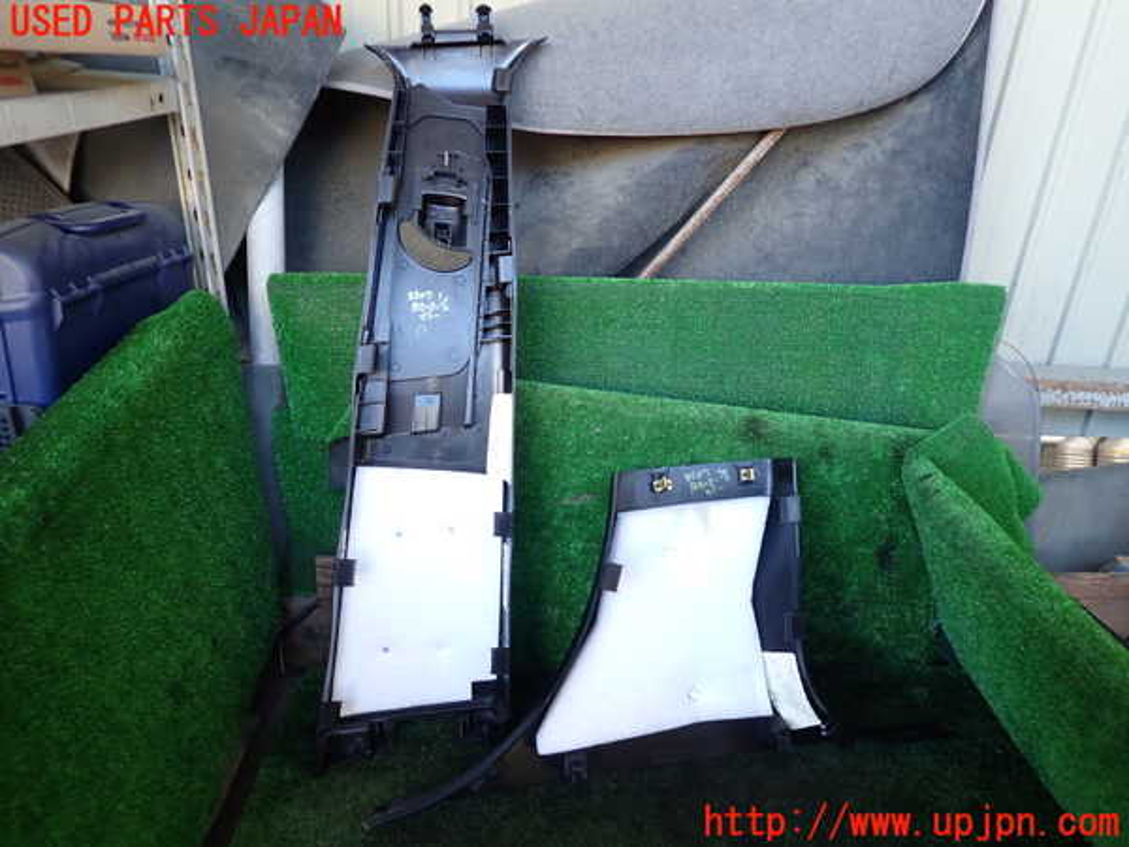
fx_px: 815
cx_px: 564
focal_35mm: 25
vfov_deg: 54.9
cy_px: 424
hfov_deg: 69.4
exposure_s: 1/60
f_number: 2
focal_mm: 4.5
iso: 160
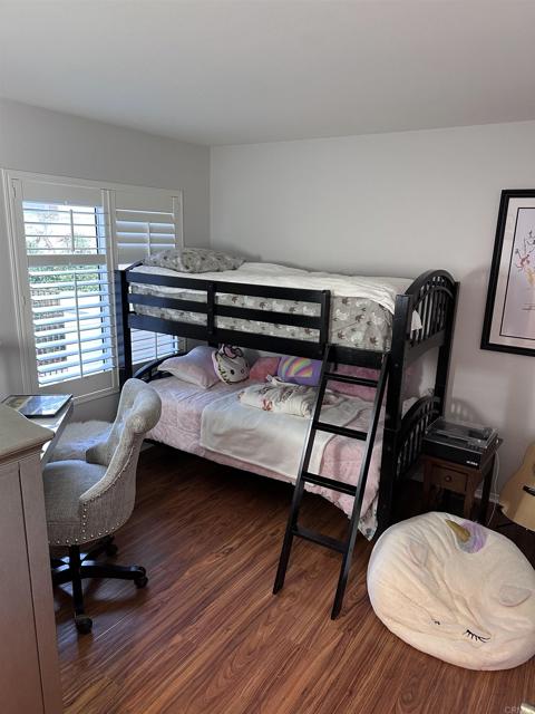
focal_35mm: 24
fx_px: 495
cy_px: 357
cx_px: 268
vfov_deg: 71.6
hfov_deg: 56.8
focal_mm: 6.86
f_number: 1.78
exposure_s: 1/60
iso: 320
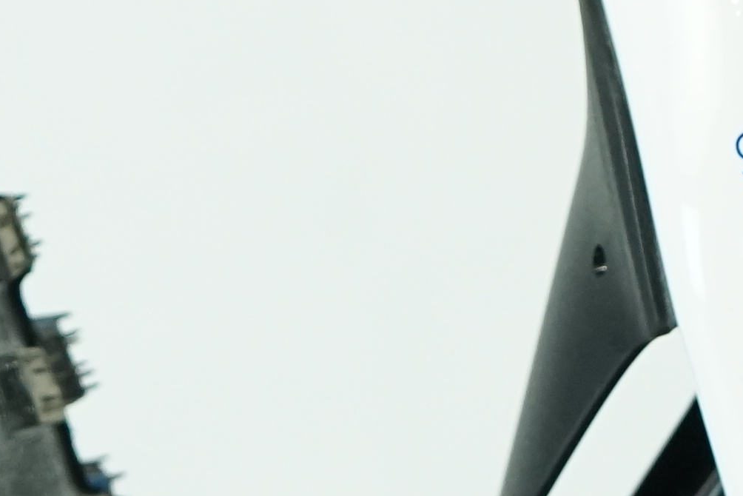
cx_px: 958
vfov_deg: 5.9
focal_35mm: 233
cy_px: 65
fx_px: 4810
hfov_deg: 8.7
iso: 1000
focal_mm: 39
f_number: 4
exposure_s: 1/200
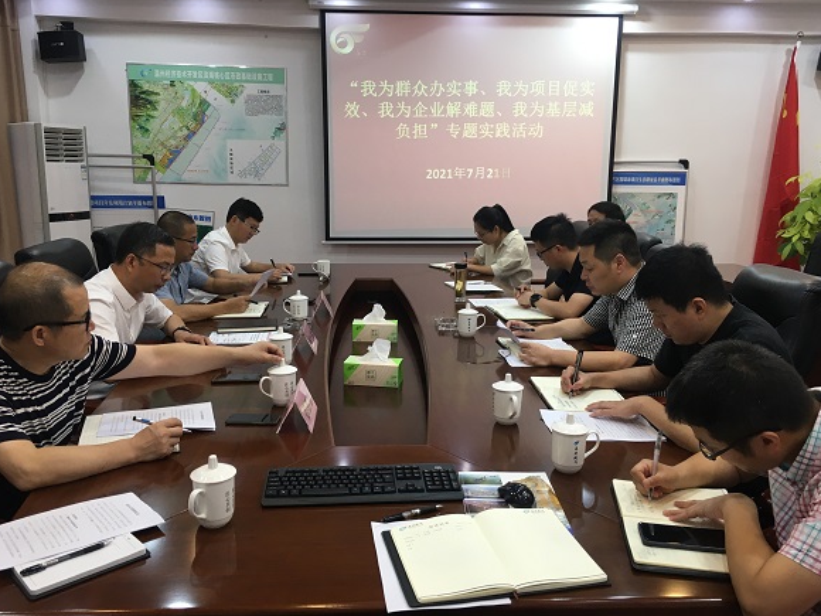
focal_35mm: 30
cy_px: 304
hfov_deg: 60.0
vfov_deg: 46.8
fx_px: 712
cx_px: 409
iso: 80
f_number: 2.2
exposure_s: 1/33
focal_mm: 4.15
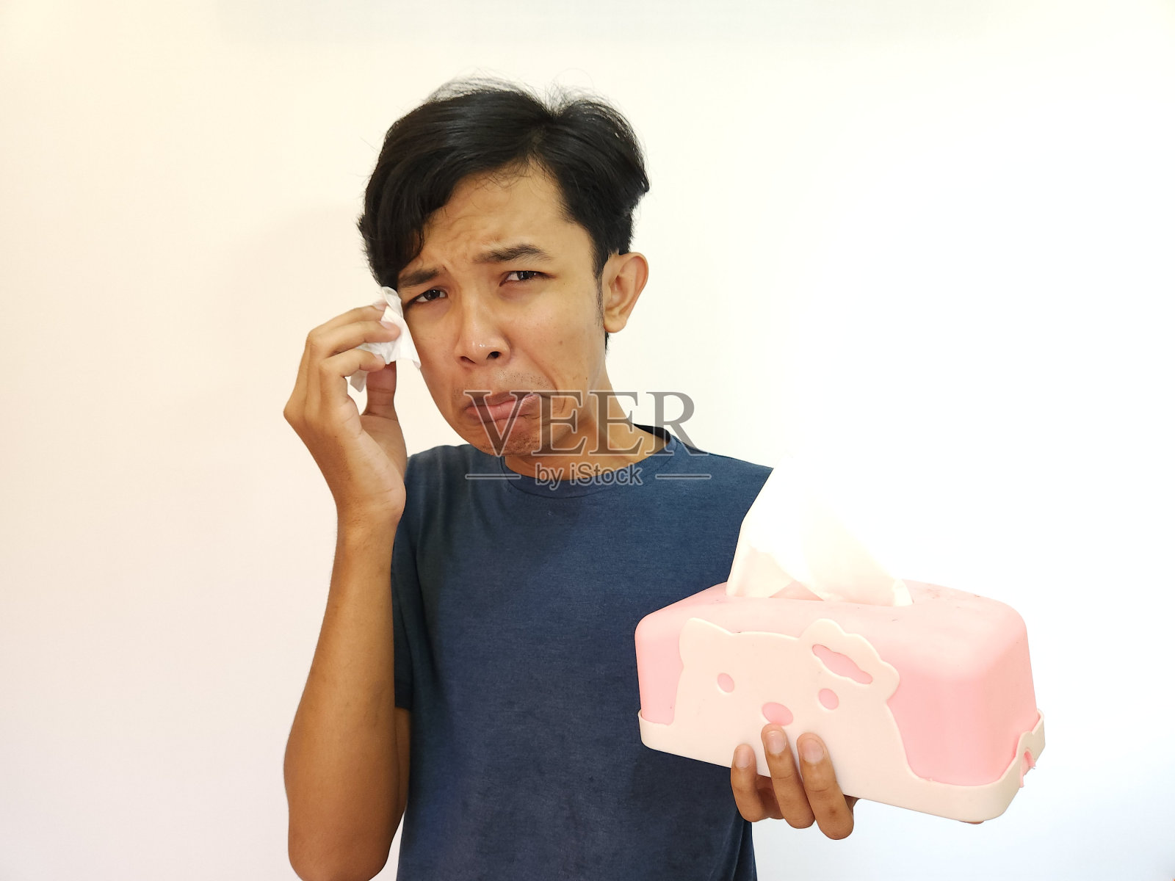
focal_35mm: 23
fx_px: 781
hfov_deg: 73.9
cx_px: 588
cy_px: 440
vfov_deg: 58.9
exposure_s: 1/90
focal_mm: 5.4
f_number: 1.8
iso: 200
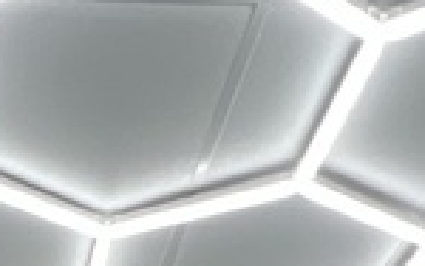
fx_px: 1090
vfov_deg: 8.3
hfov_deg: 21.0
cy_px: 1033
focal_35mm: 94
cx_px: -40
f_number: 1.8
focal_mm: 1.57
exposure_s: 1/100
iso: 160
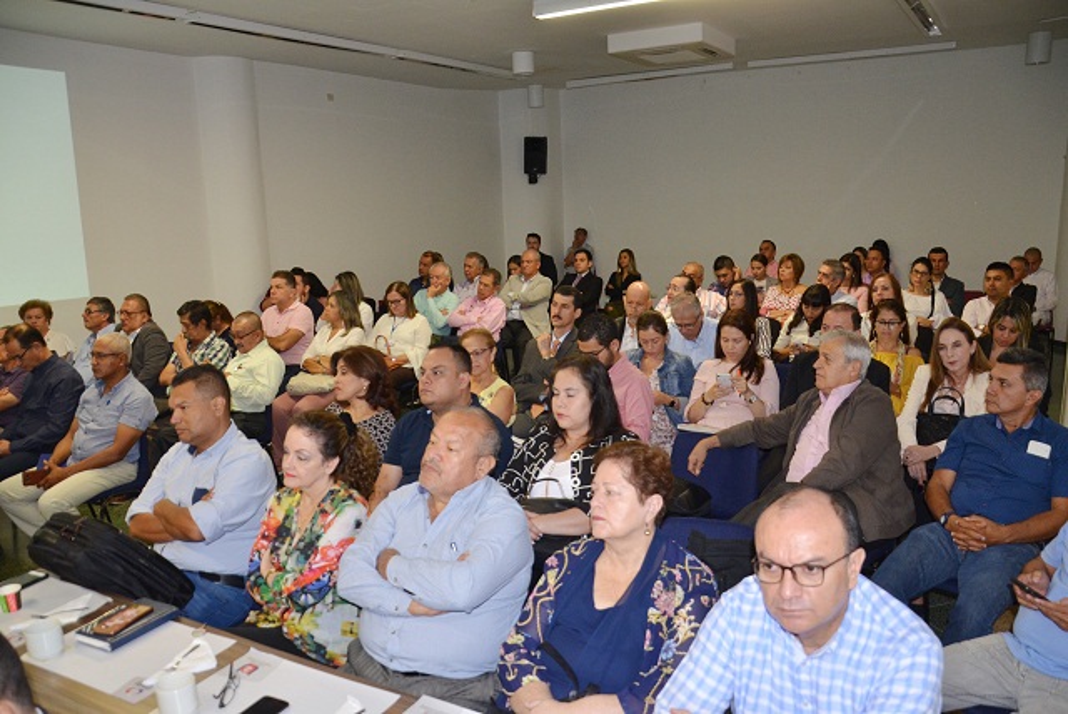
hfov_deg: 67.3
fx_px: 802
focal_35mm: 27
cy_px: 357
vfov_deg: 48.0
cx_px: 534
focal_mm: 18
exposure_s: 1/60
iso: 800
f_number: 3.5
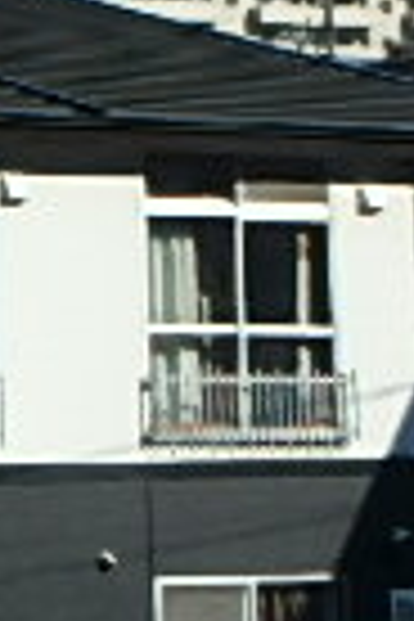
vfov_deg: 19.8
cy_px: 45
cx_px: -878
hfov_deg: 9.8
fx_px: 1742
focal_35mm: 101
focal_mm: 3.7
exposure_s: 1/500
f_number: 6
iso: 125
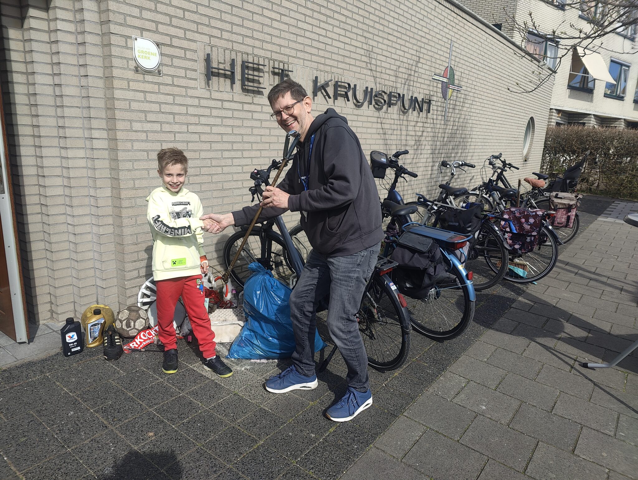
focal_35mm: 23
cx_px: 319
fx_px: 424
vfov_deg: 59.0
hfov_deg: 73.9
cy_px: 240
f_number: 1.8
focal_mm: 6.06
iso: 50
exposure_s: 1/1918
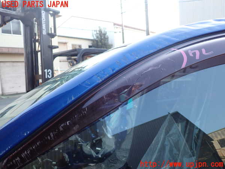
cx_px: 112
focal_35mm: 30
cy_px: 84
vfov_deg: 46.8
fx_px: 195
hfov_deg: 60.0
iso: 100
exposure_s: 1/125
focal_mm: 5.4
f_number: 2.3
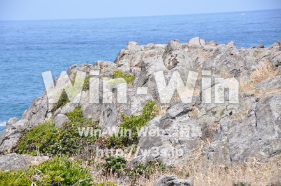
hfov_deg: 16.7
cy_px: 93
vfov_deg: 11.1
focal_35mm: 123
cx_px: 140
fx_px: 959
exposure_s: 1/500
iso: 200
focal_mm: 82
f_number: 5.6
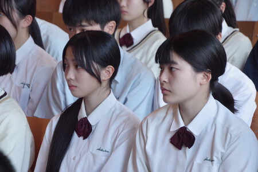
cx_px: 129
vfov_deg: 8.0
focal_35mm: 172
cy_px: 86
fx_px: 1236
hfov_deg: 11.9
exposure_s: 1/200
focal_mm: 115
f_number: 8
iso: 6400
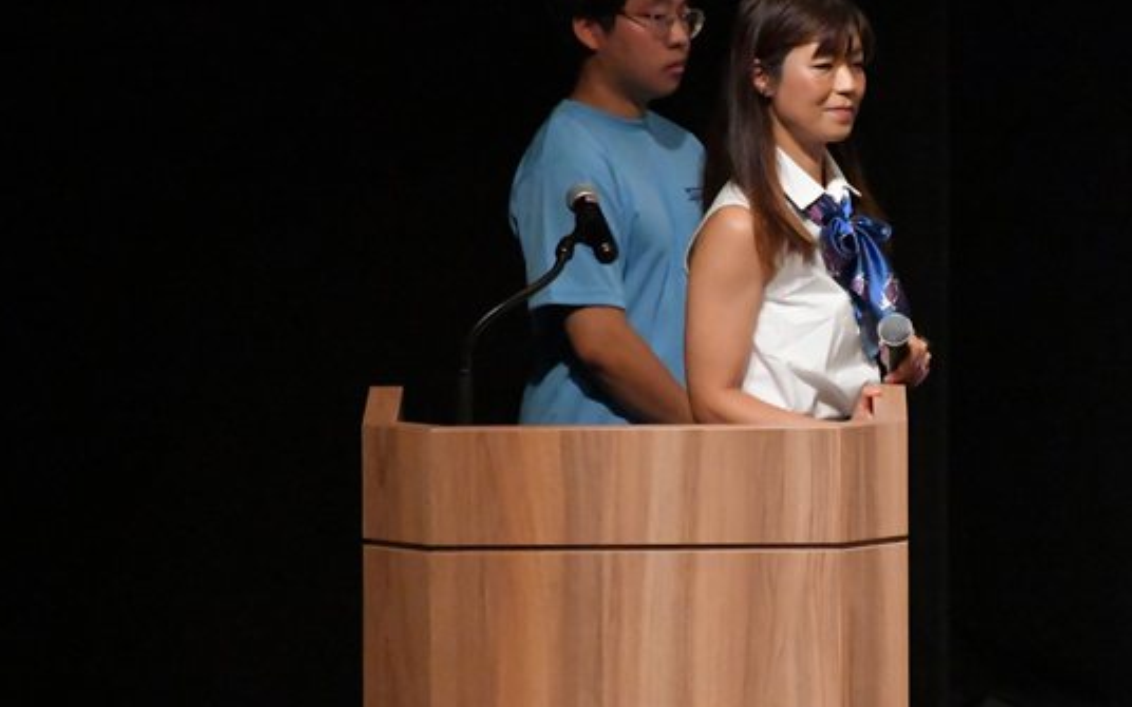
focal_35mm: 663
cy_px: 306
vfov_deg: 2.0
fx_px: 20454
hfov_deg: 3.2
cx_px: 801
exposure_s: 1/400
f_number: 5.6
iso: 16000
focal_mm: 300
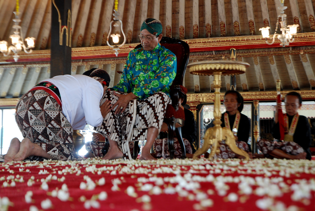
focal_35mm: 72
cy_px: 106
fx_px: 631
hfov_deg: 28.0
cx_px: 158
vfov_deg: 19.0
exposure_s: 1/10
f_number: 4.5
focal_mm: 48
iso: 400
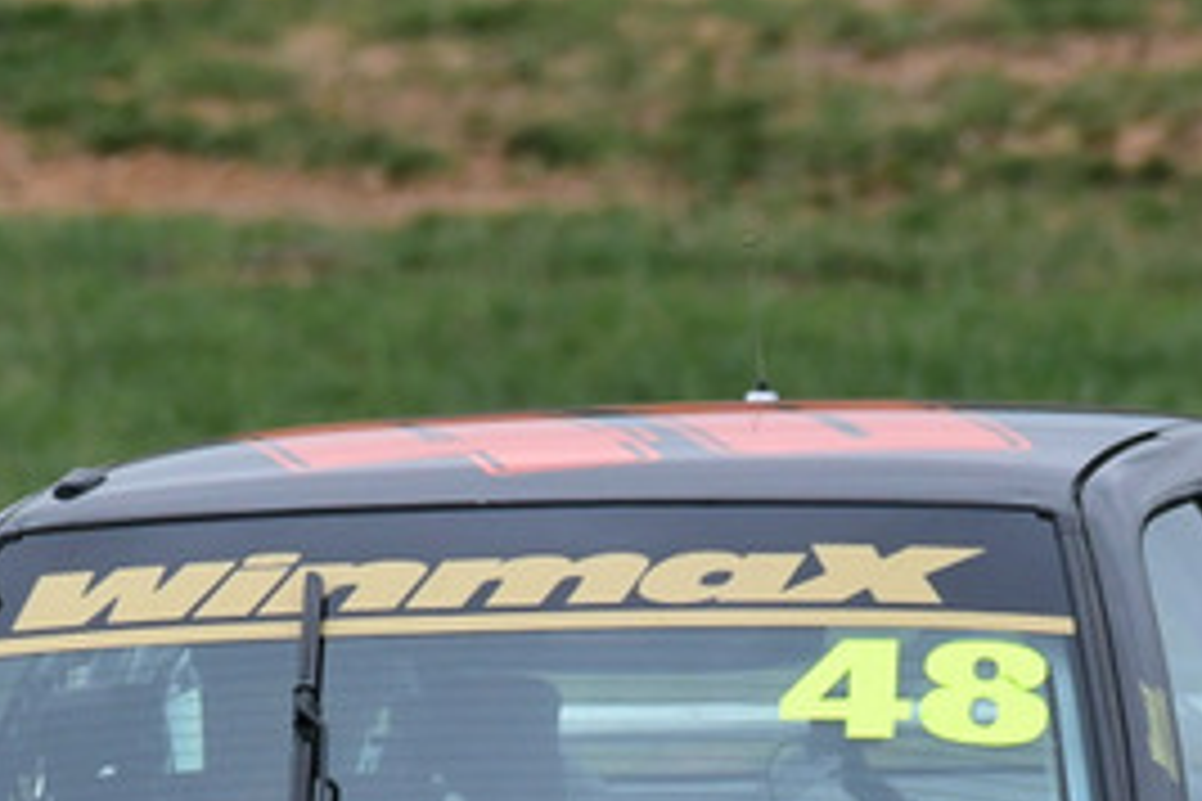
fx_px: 74919
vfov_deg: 0.6
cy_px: 950
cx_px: 599
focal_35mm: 2244
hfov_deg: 0.9
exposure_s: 1/640
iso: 1000
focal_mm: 500
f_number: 11
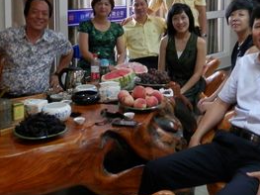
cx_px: 123
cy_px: 19
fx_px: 428
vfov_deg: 24.9
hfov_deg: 33.8
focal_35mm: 57
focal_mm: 4.5
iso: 250
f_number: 3
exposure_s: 1/8
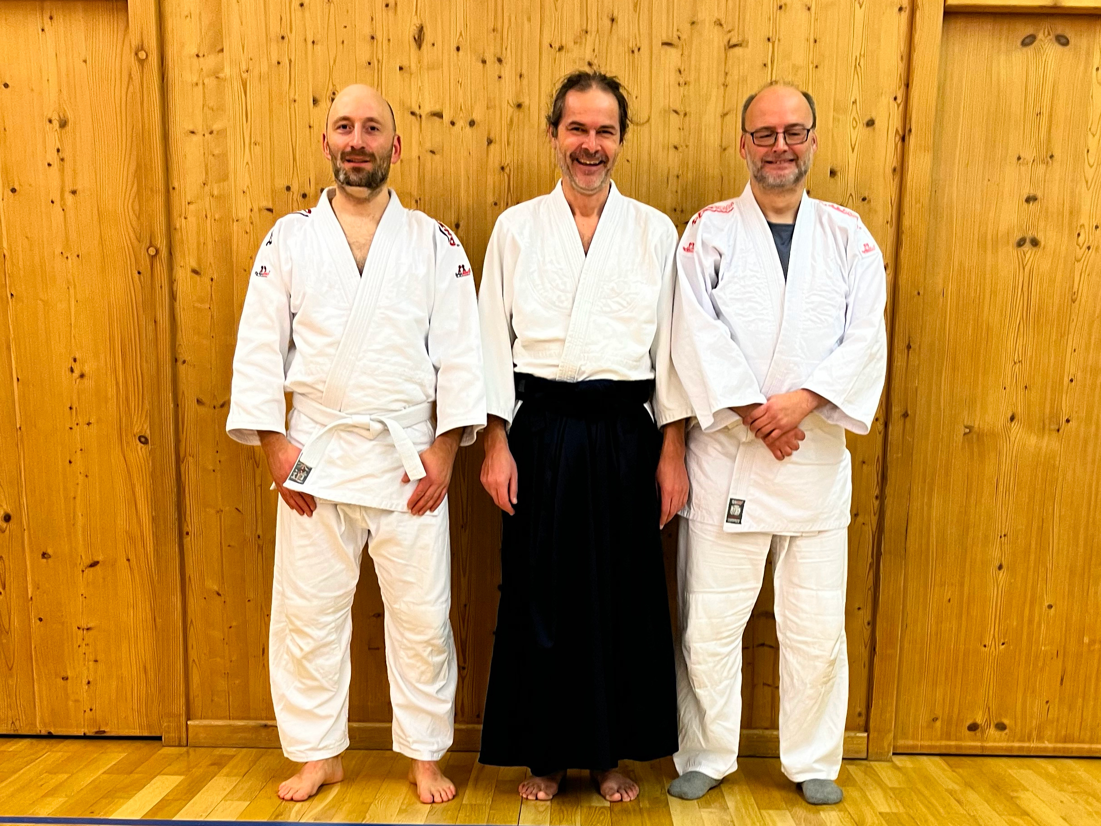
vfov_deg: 53.1
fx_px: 827
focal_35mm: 26
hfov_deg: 67.3
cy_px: 413
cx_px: 550
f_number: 1.6
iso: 100
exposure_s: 1/50
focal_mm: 5.1
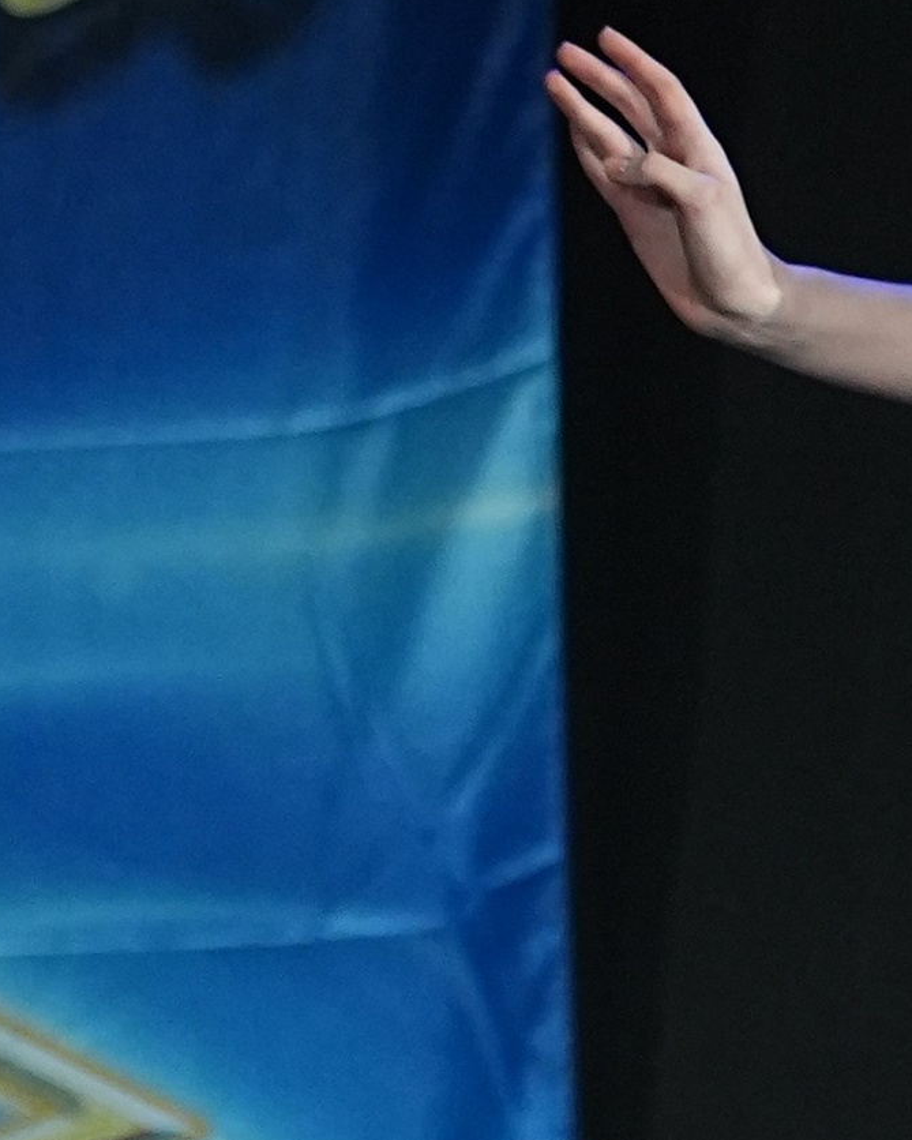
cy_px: 419
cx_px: 947
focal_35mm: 1000
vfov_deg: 1.9
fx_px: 33733
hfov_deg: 1.5
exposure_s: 1/400
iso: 2000
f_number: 2.8
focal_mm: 155
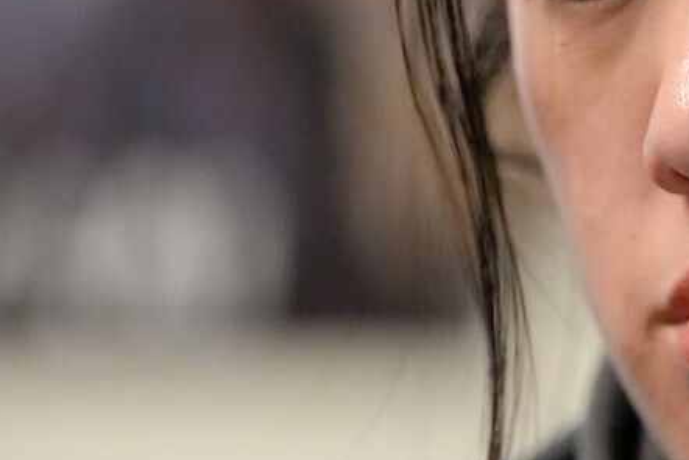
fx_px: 9974
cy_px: 172
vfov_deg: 2.6
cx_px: 736
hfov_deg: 4.0
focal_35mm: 521
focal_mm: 180
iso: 5000
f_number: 2.8
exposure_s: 1/320
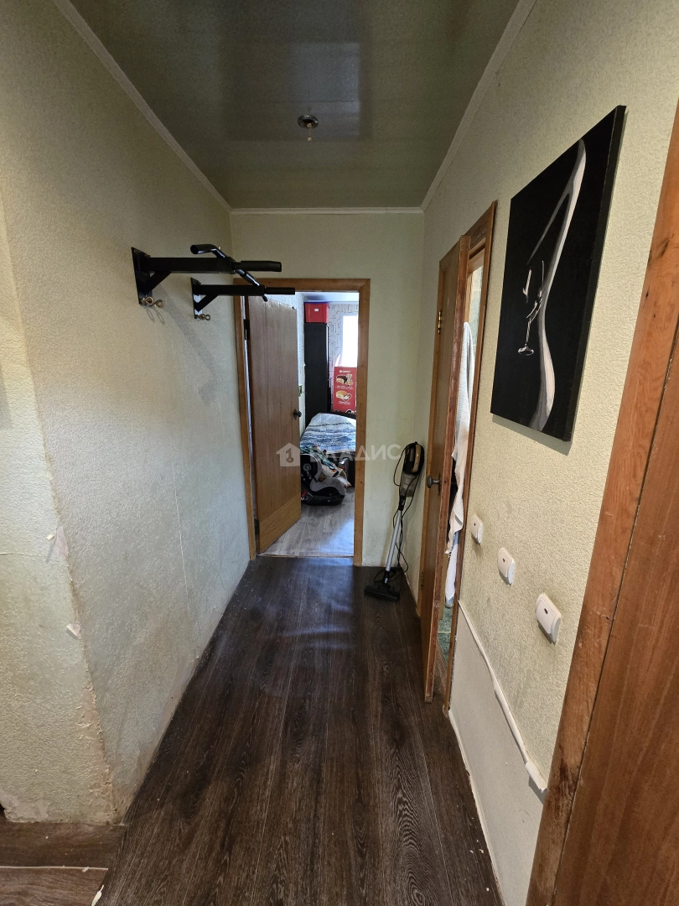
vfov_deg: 106.2
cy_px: 453
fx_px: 340
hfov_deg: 89.9
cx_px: 340
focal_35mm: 13
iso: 800
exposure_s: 1/50
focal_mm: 2.2
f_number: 2.2
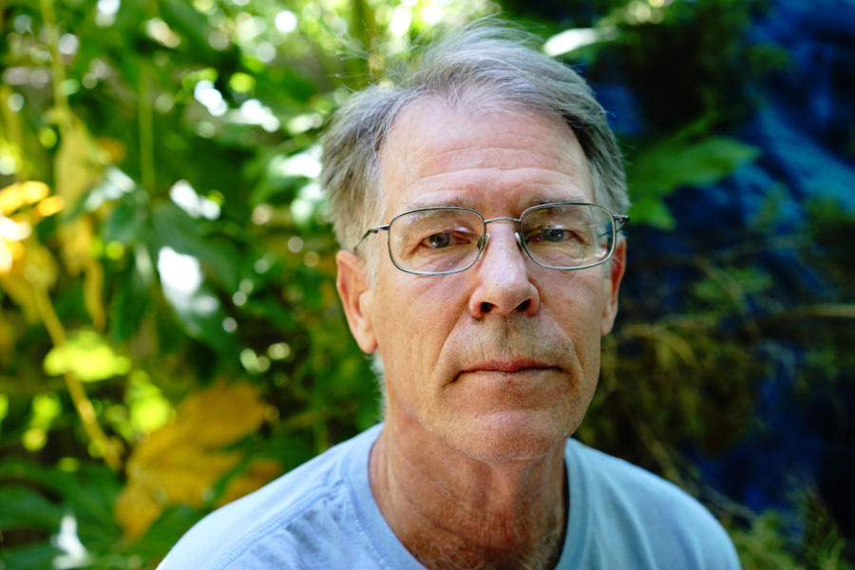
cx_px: 428
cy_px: 285
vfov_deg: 24.6
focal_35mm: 55
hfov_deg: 36.2
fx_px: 1306
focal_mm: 55
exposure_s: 1/100
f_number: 4
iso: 200
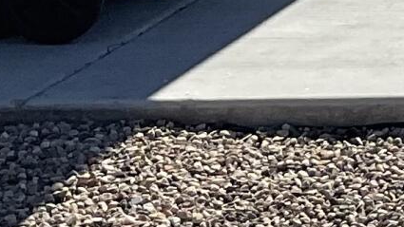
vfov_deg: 5.1
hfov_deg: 8.5
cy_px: -492
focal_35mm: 223
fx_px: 2389
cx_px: 1100
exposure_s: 1/3125
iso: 16
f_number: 1.8
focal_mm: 3
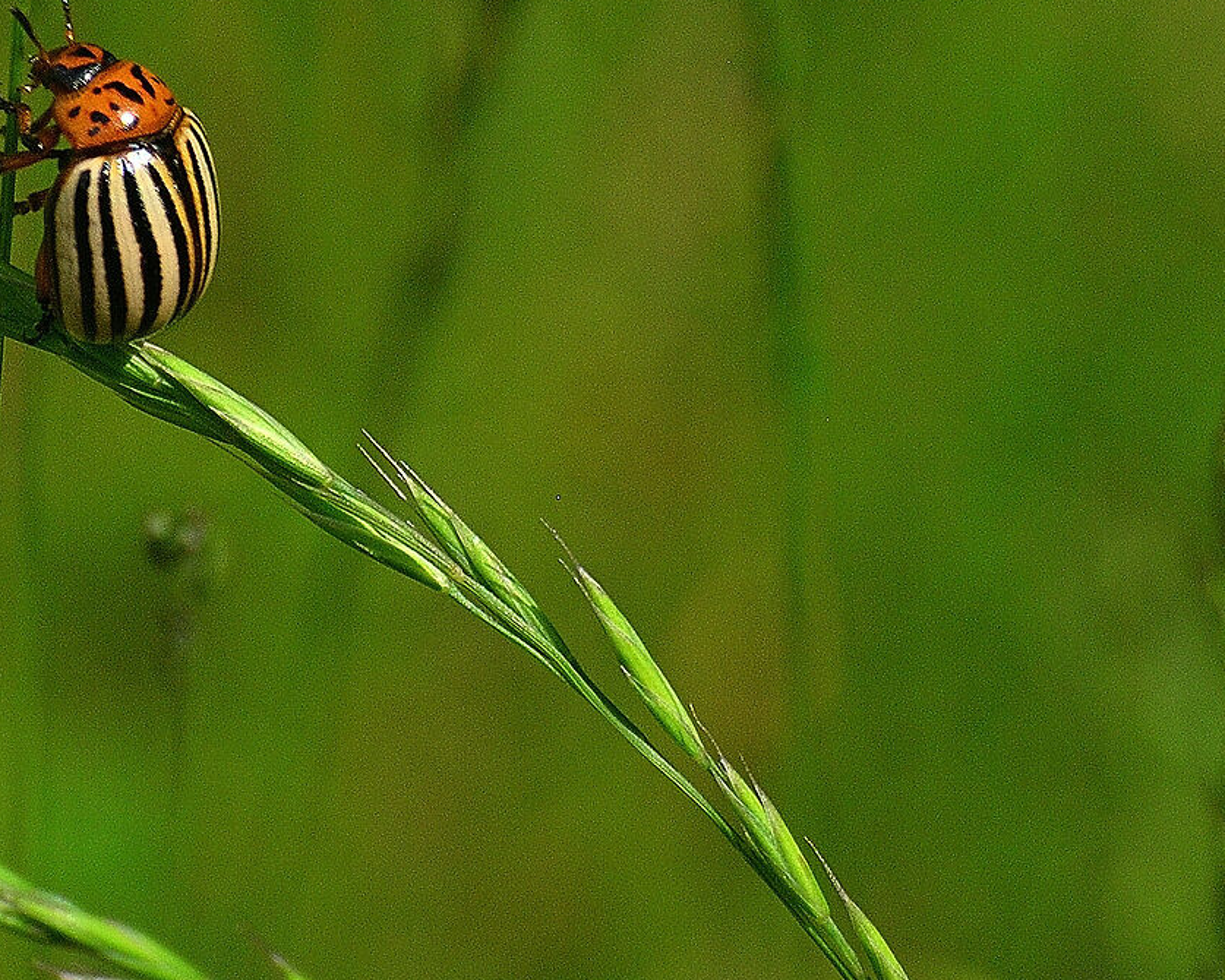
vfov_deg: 1.7
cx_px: 335
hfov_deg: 2.2
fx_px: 32166
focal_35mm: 887
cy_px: 149
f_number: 11
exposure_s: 1/640
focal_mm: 220
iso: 200
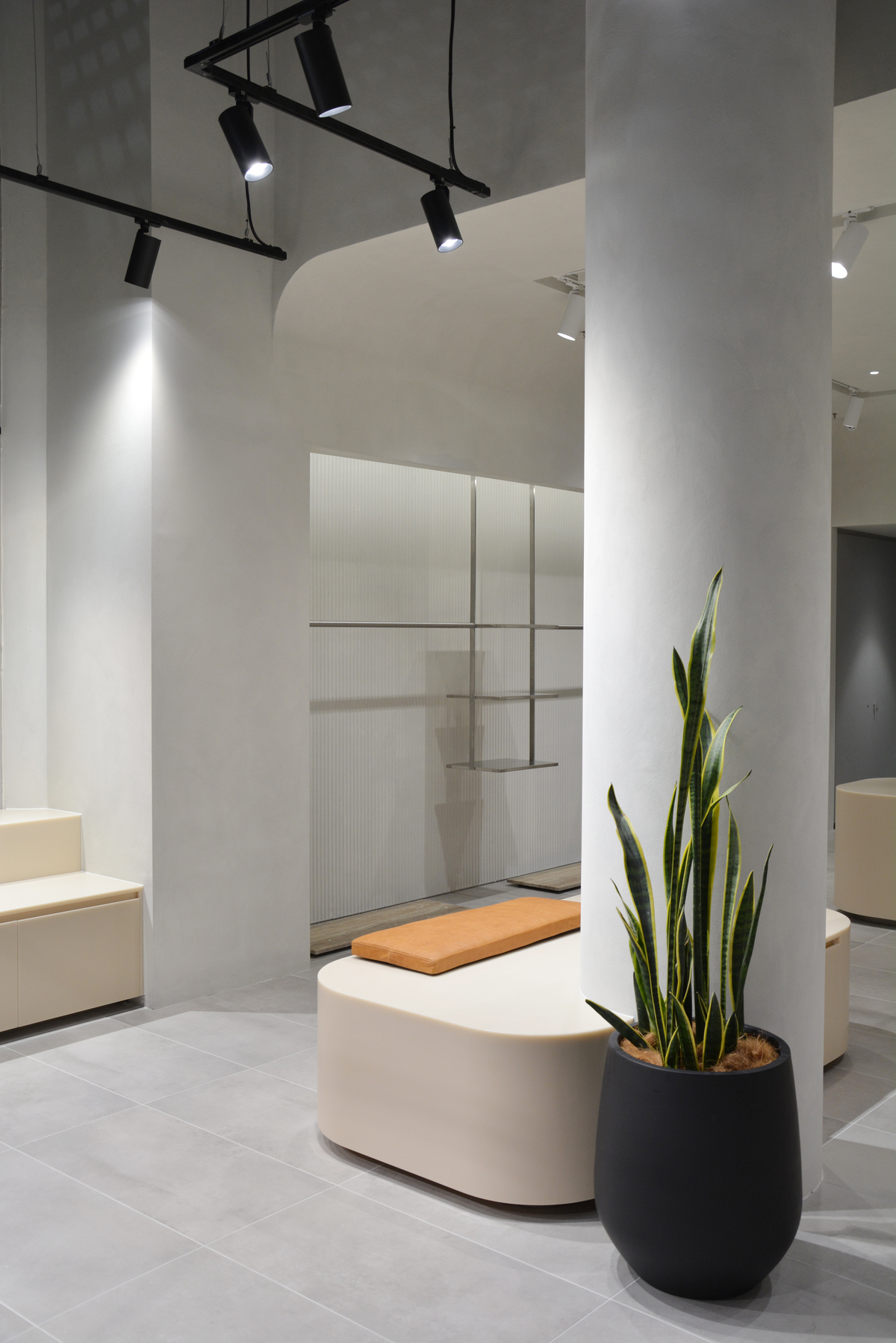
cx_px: 448
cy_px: 672
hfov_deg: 40.0
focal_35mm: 33
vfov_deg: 57.2
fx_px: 1232
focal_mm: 22
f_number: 5.6
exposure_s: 1/50
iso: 320
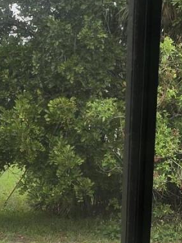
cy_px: 381
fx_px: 855
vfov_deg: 14.8
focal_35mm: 122
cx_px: 59
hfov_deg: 12.1
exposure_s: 1/180
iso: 32
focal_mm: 6.3
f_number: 1.7
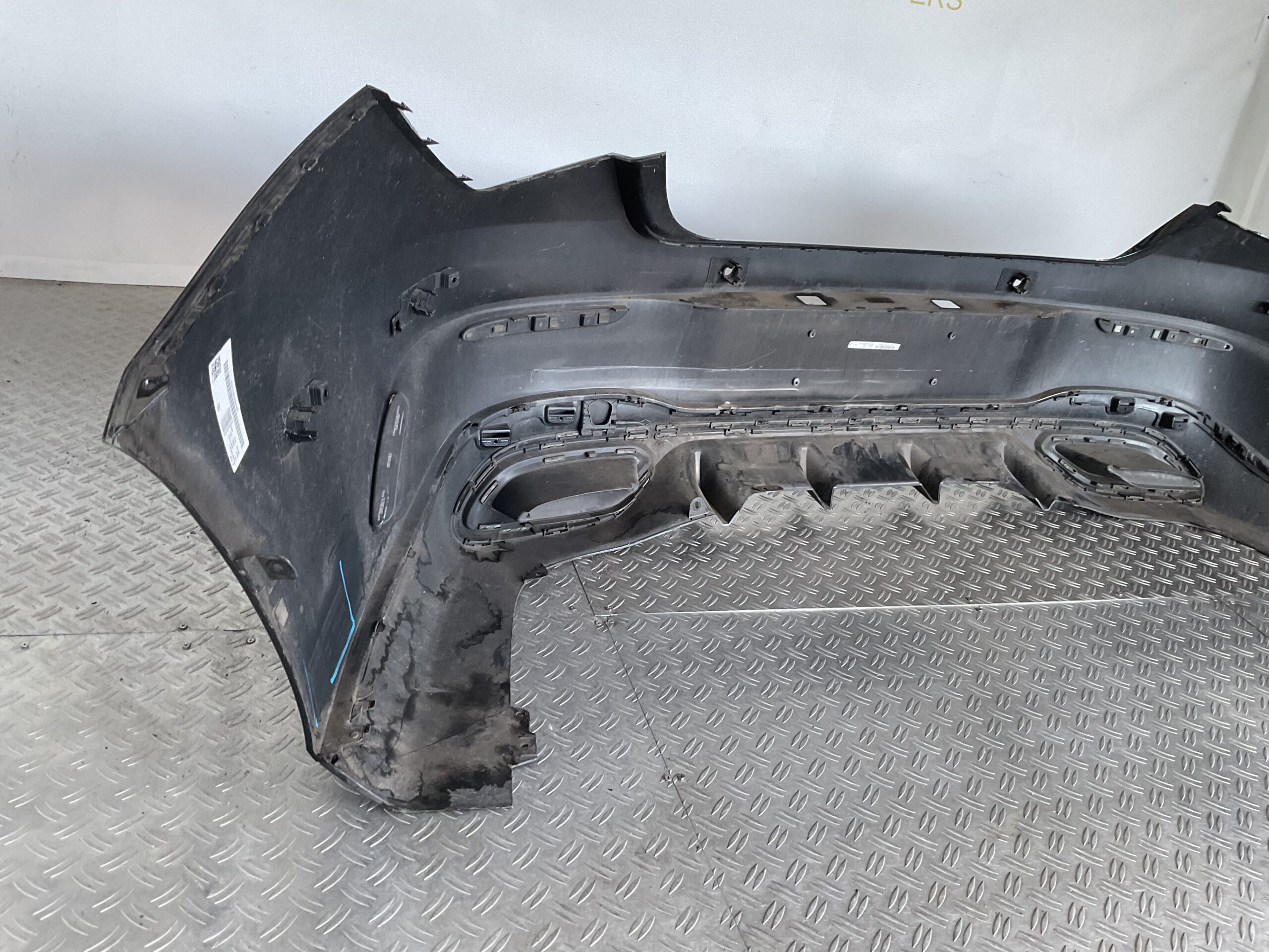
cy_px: 476
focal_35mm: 29
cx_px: 634
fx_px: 1063
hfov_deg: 61.7
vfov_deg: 48.2
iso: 64
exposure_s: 1/50
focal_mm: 3
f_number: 1.8
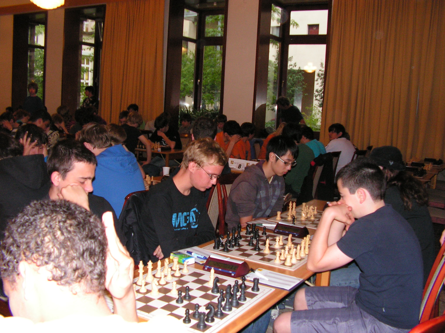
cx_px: 222
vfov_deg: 39.7
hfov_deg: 51.4
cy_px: 166
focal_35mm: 36
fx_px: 463
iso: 200
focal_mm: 6
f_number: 3.2
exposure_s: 1/40
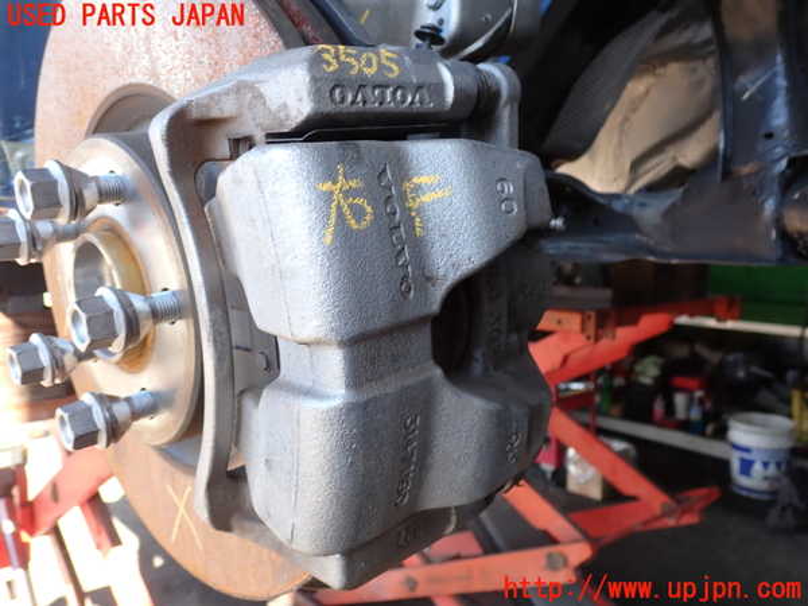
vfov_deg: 46.8
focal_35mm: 30
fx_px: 700
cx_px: 404
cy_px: 303
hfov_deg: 60.0
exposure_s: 1/60
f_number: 3.2
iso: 100
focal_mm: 5.4
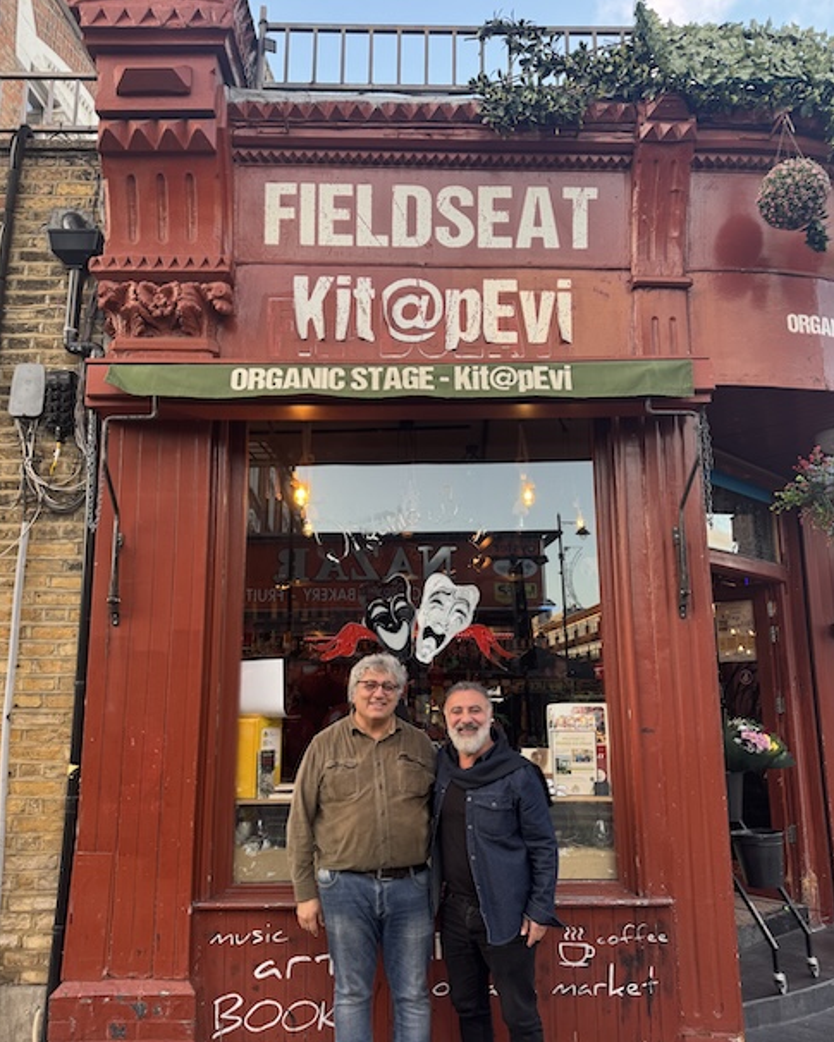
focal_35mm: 26
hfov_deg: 54.9
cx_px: 405
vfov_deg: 66.0
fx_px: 802
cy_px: 549
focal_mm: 6.76
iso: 100
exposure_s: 1/100
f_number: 1.78
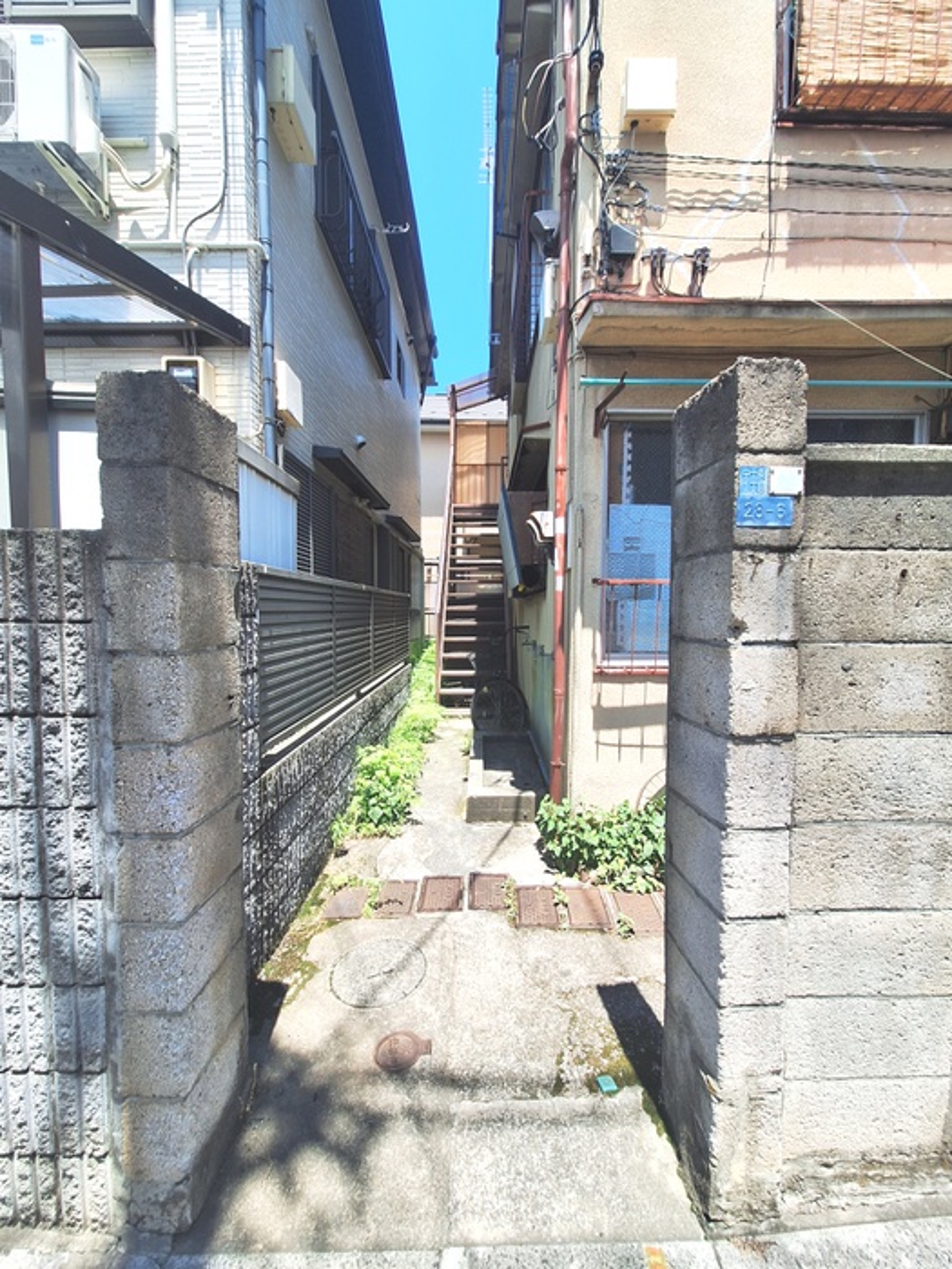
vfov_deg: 106.2
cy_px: 634
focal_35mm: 13
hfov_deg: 89.9
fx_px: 477
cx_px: 476
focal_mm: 1.74
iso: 40
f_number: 2.2
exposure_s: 1/635
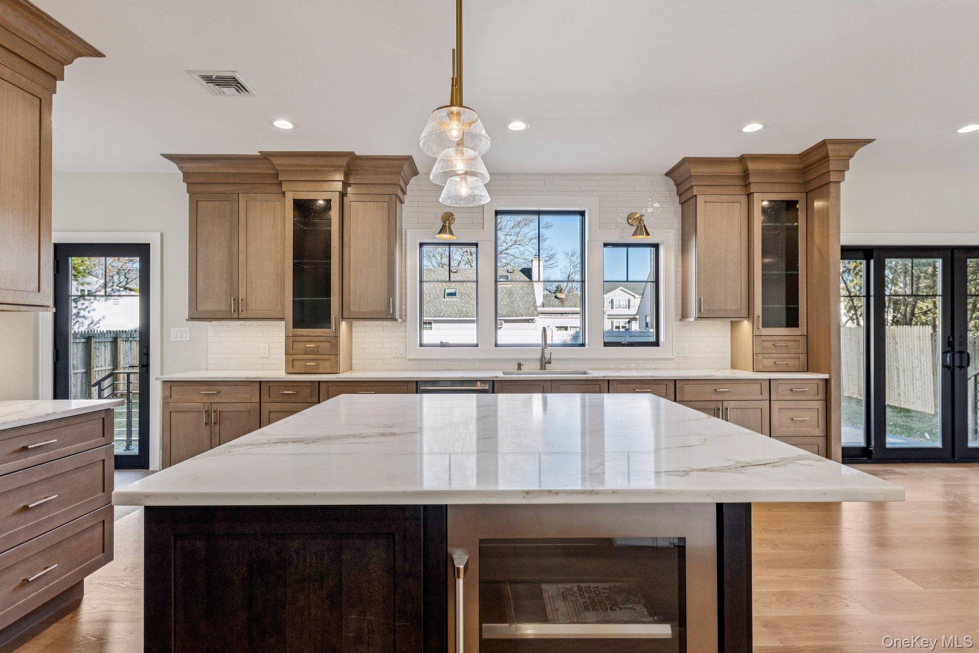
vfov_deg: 67.4
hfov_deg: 90.0
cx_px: 490
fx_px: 489
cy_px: 326
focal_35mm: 18
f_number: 7.1
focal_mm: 18
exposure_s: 1/200
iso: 400
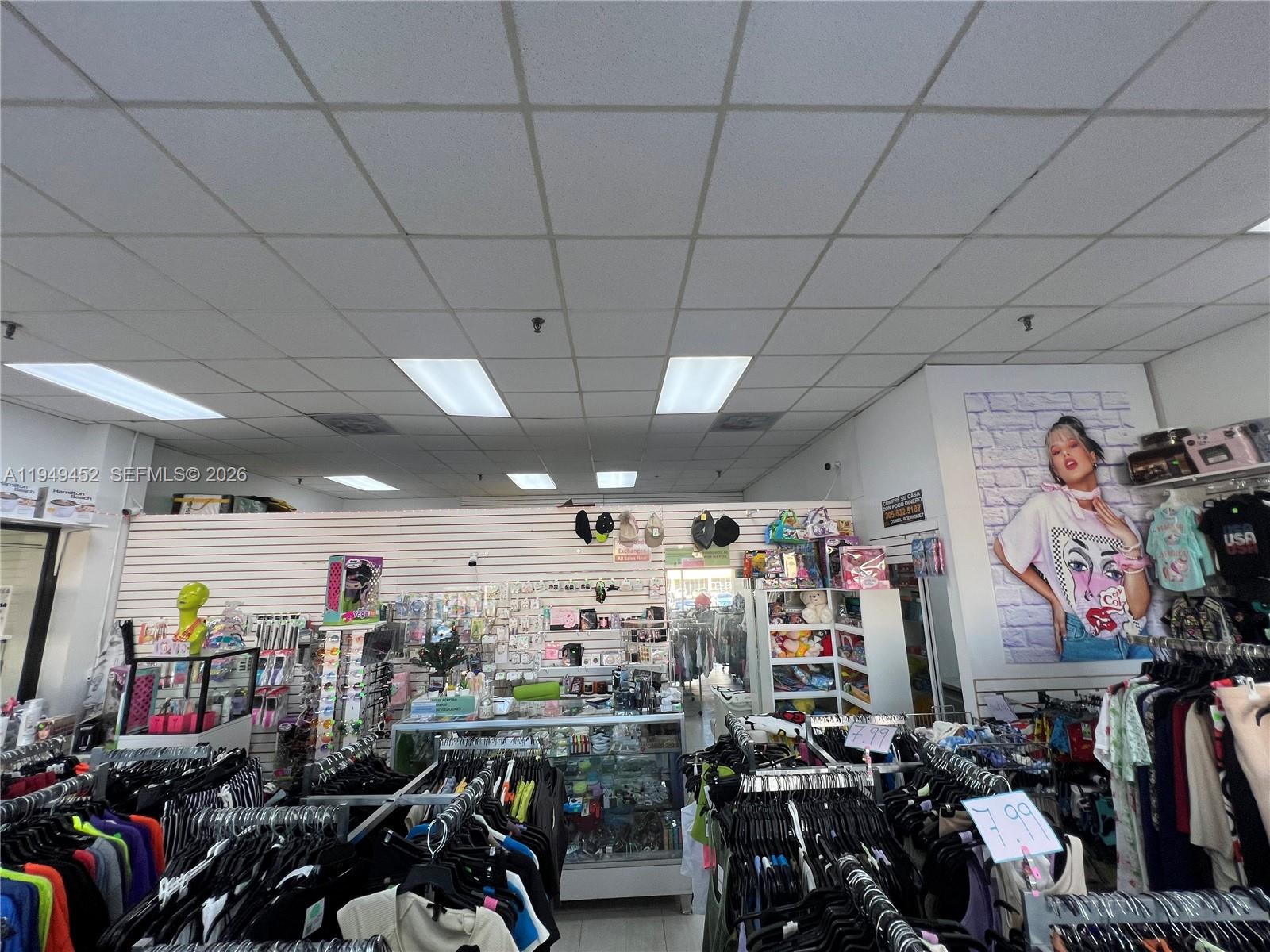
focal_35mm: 13
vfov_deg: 89.9
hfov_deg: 106.2
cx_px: 635
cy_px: 476
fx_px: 477
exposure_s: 1/120
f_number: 1.8
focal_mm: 1.57
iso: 100
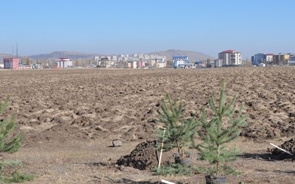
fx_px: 571
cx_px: 202
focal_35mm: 71
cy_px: 55
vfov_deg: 18.3
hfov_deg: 28.7
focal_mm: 30
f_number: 9
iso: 200
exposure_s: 1/320
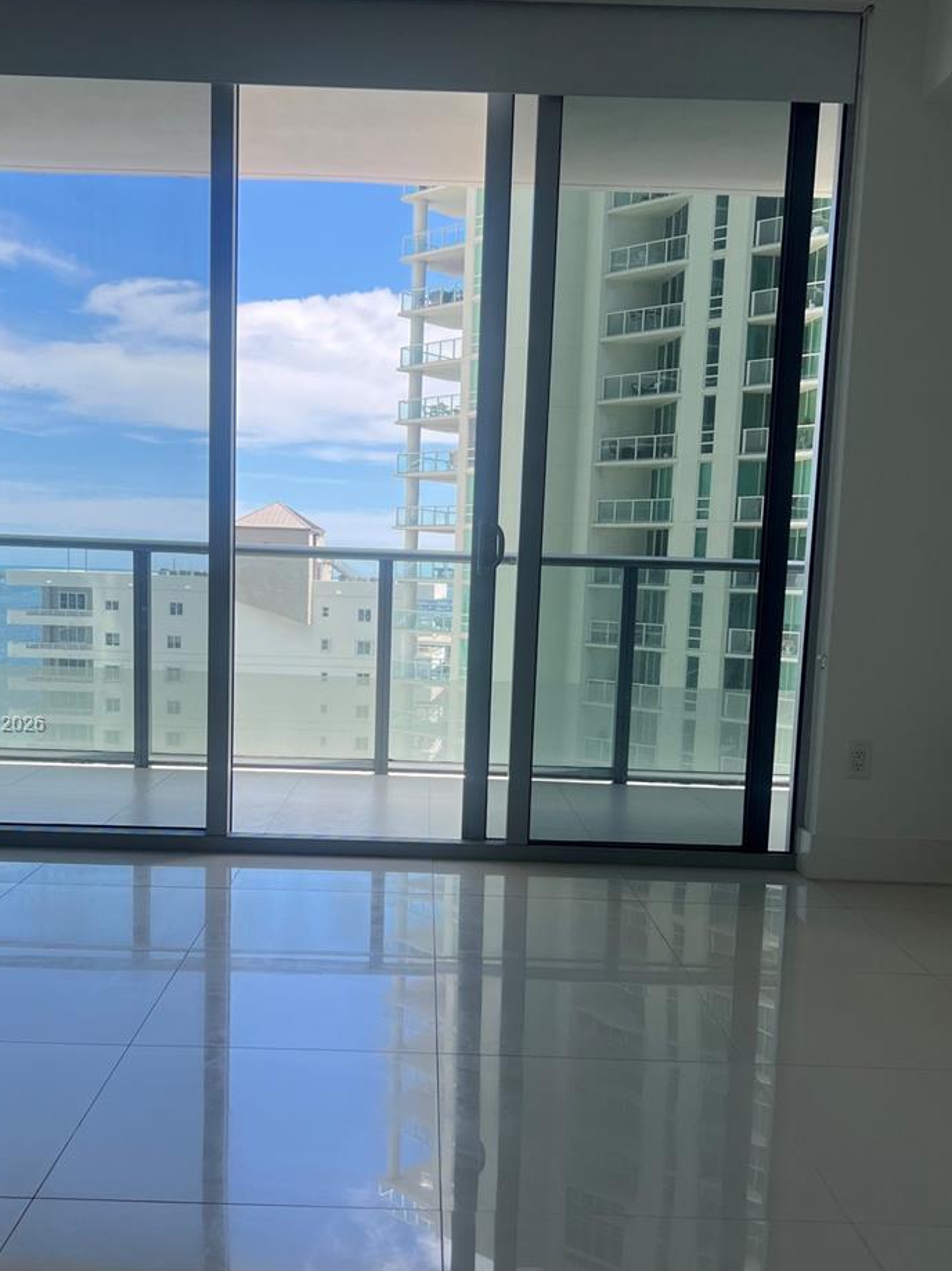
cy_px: 725
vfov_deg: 53.8
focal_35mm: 34
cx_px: 411
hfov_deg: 41.7
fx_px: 1247
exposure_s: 1/1147
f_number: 1.5
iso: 50
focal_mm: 5.7
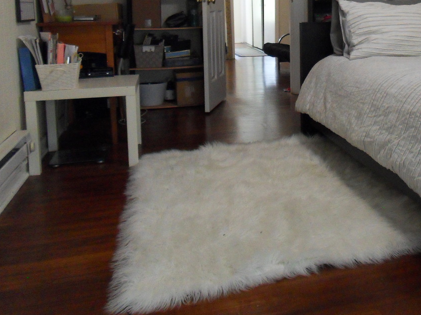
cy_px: 47
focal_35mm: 41
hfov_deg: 43.8
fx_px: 499
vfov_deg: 33.7
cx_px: 331
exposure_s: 1/30
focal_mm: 4.2
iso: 400
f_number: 3.3
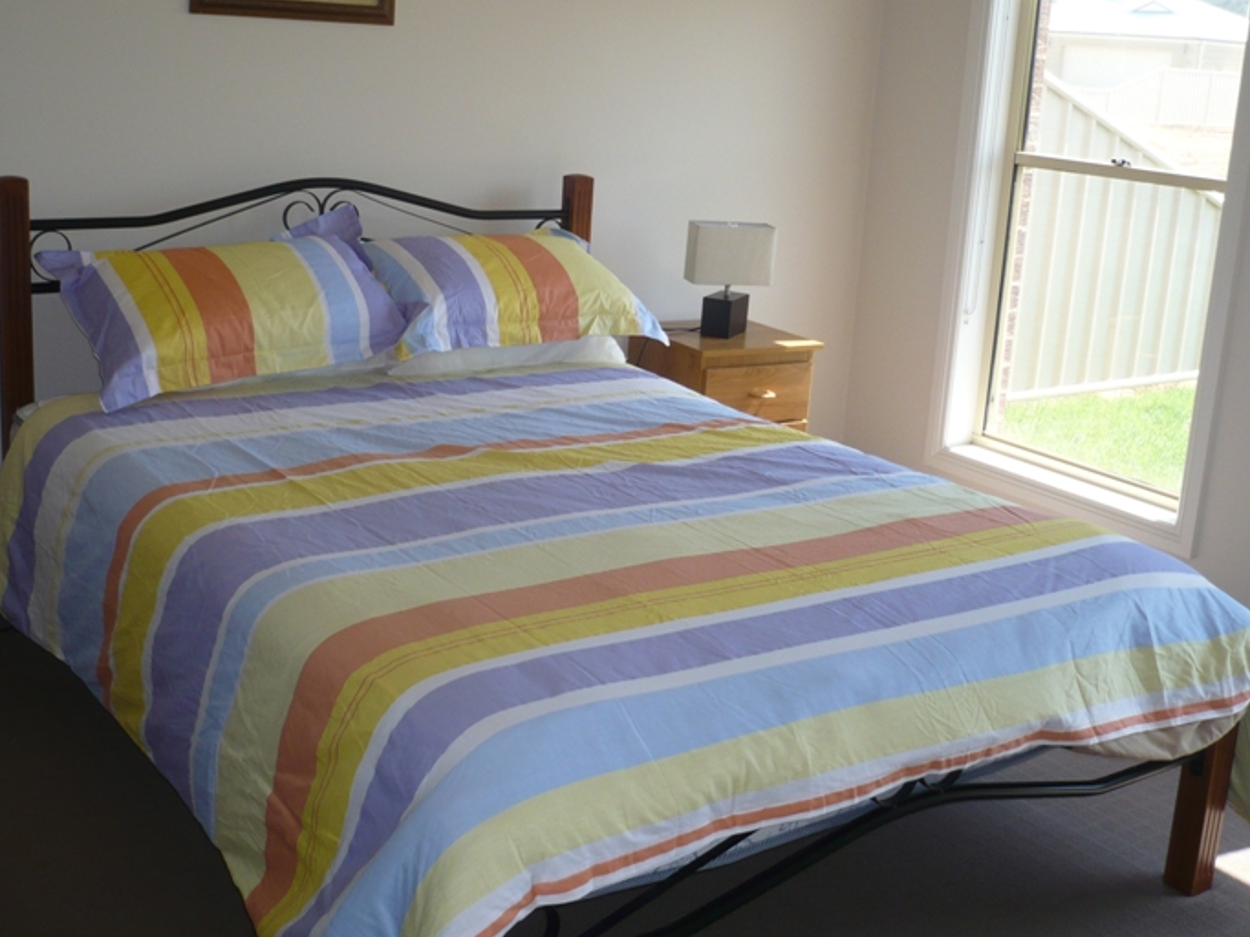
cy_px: 390
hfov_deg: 45.8
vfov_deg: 35.0
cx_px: 624
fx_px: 1480
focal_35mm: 41
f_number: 2.8
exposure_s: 1/125
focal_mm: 5.8
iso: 100
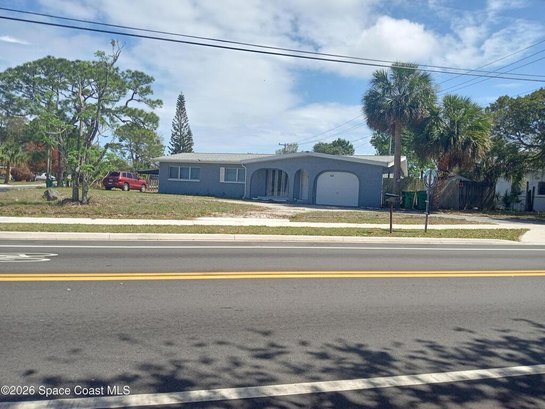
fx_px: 441
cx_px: 272
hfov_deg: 63.4
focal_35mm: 28
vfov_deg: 49.7
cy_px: 204
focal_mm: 3.71
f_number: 2.2
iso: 100
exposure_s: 1/1351
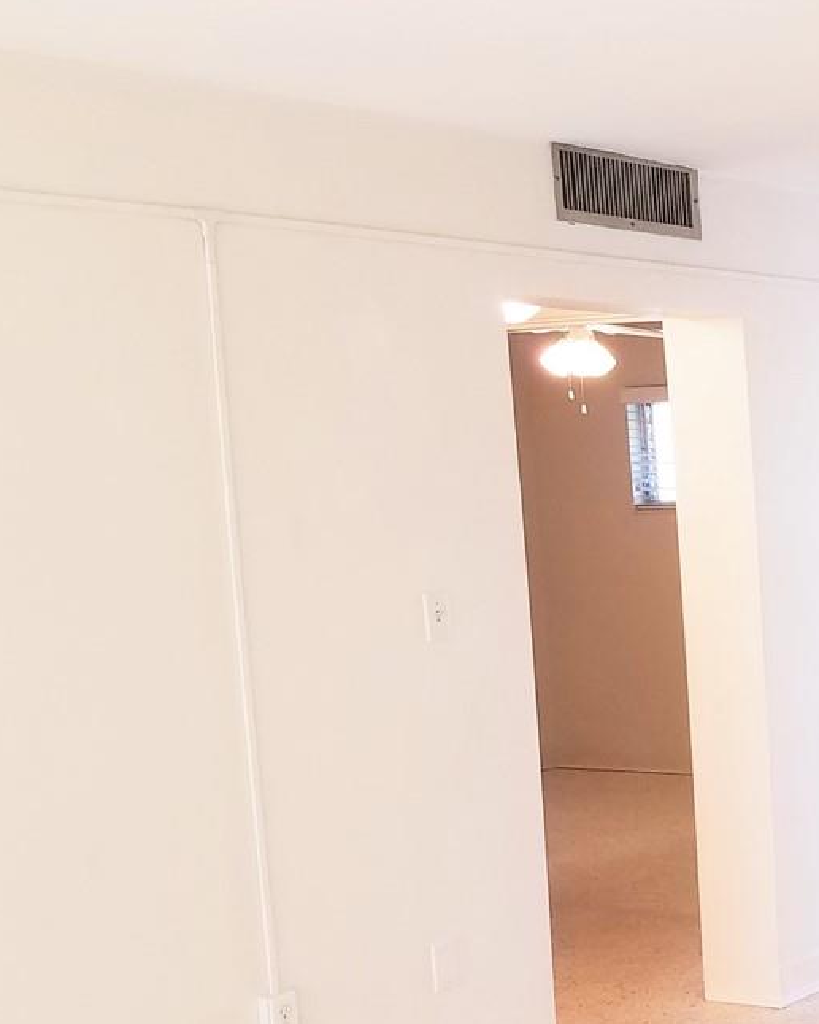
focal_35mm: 63
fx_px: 1909
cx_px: 1057
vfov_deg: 29.9
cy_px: 638
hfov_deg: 21.9
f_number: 1.7
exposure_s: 1/60
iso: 80
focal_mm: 4.2
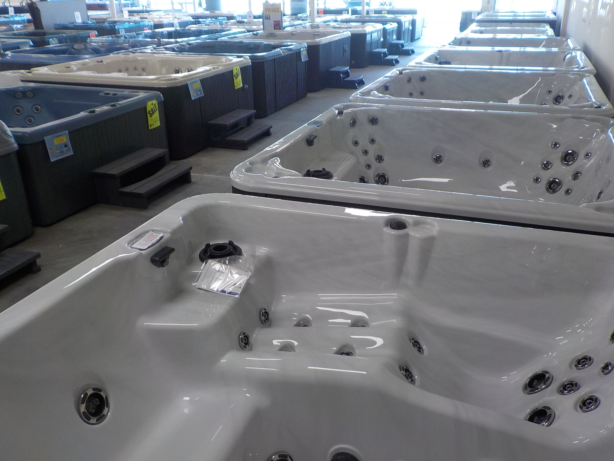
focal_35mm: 30
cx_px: 307
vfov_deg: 46.8
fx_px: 532
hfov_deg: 60.0
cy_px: 230
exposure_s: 1/30
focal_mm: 4.1
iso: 140
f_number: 3.3
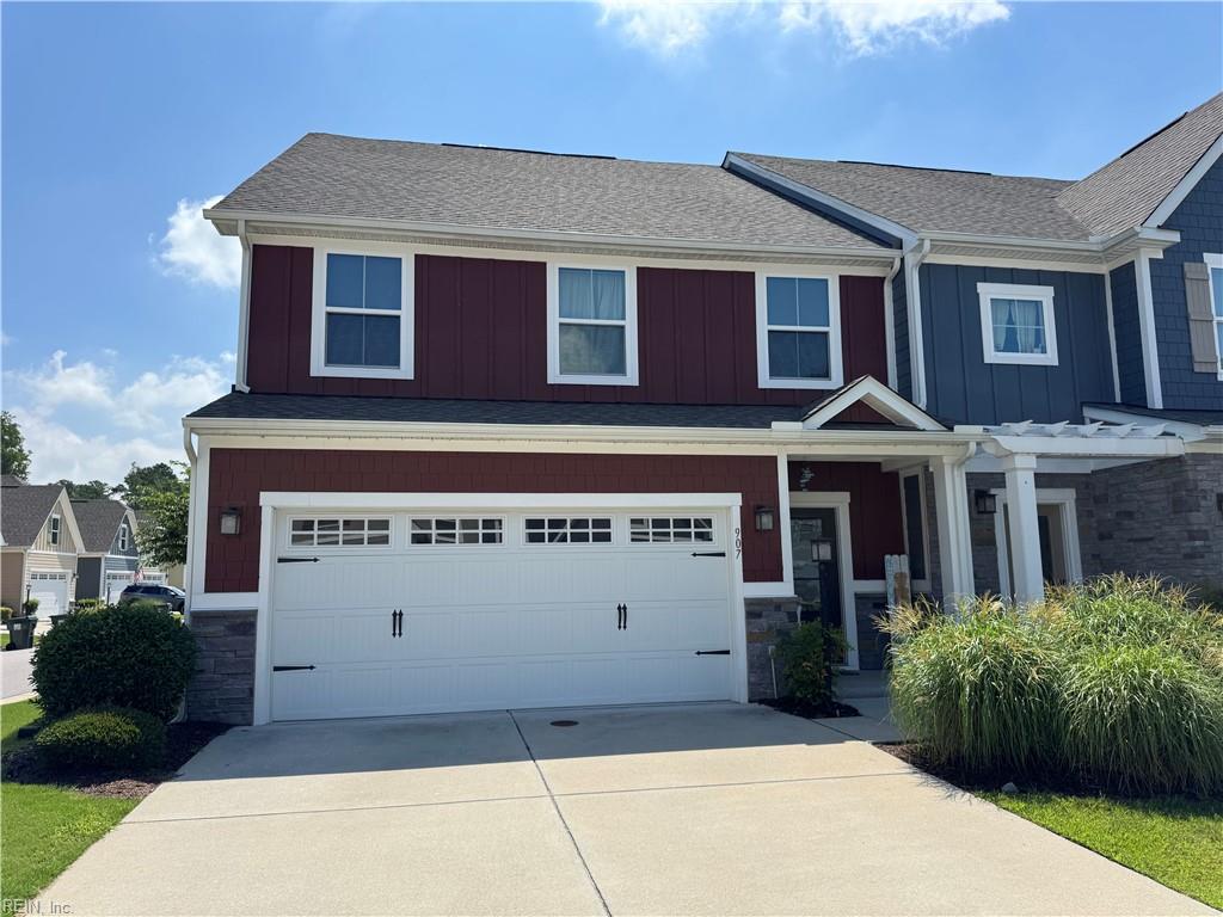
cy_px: 458
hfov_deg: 71.6
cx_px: 612
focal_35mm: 24
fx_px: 848
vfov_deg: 56.8
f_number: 1.78
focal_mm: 6.76
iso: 80
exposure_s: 1/4608
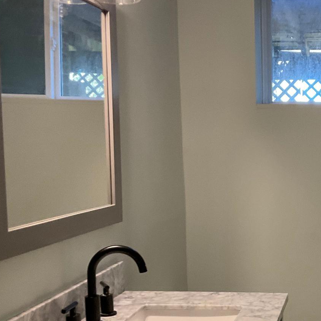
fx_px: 650
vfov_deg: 27.4
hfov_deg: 26.2
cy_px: 238
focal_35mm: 62
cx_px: 322
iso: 160
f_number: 1.8
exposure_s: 1/60
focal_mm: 3
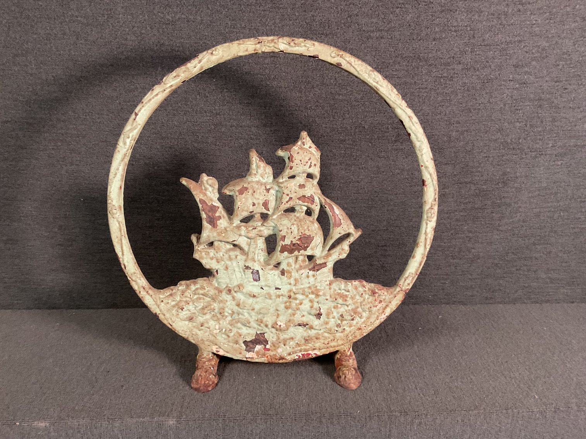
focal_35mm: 29
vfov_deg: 48.2
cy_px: 220
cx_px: 293
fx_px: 491
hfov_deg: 61.7
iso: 250
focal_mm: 3
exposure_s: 1/40
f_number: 1.8
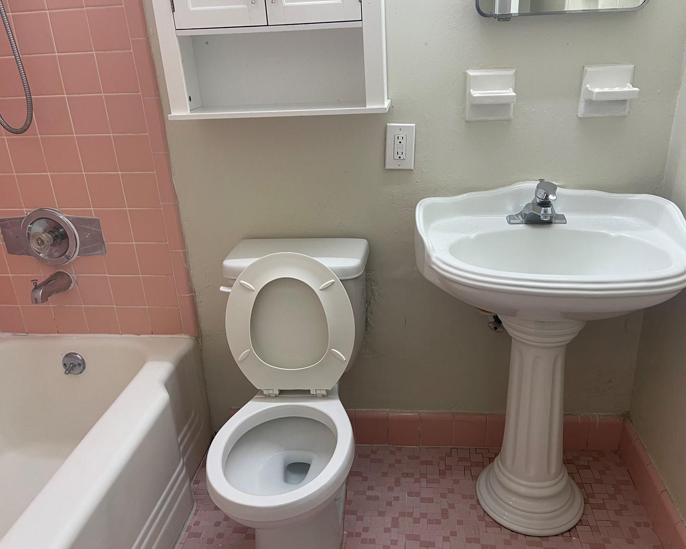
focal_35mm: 27
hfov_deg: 64.0
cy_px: 273
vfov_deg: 53.2
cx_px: 361
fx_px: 548
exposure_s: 1/60
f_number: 1.6
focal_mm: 5.1
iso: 100
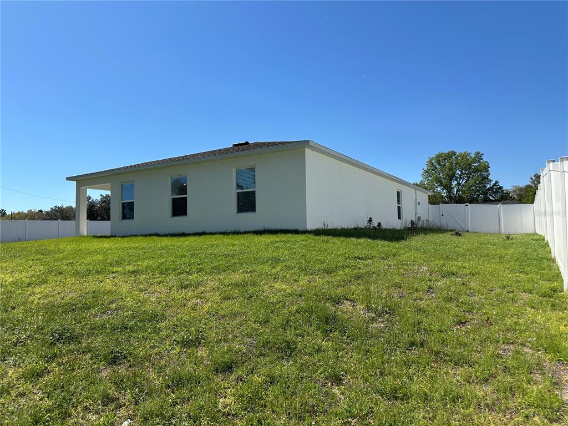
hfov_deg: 71.6
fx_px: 394
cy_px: 213
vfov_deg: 56.8
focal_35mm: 24
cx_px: 284
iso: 80
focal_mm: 6.86
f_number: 1.78
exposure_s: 1/5525
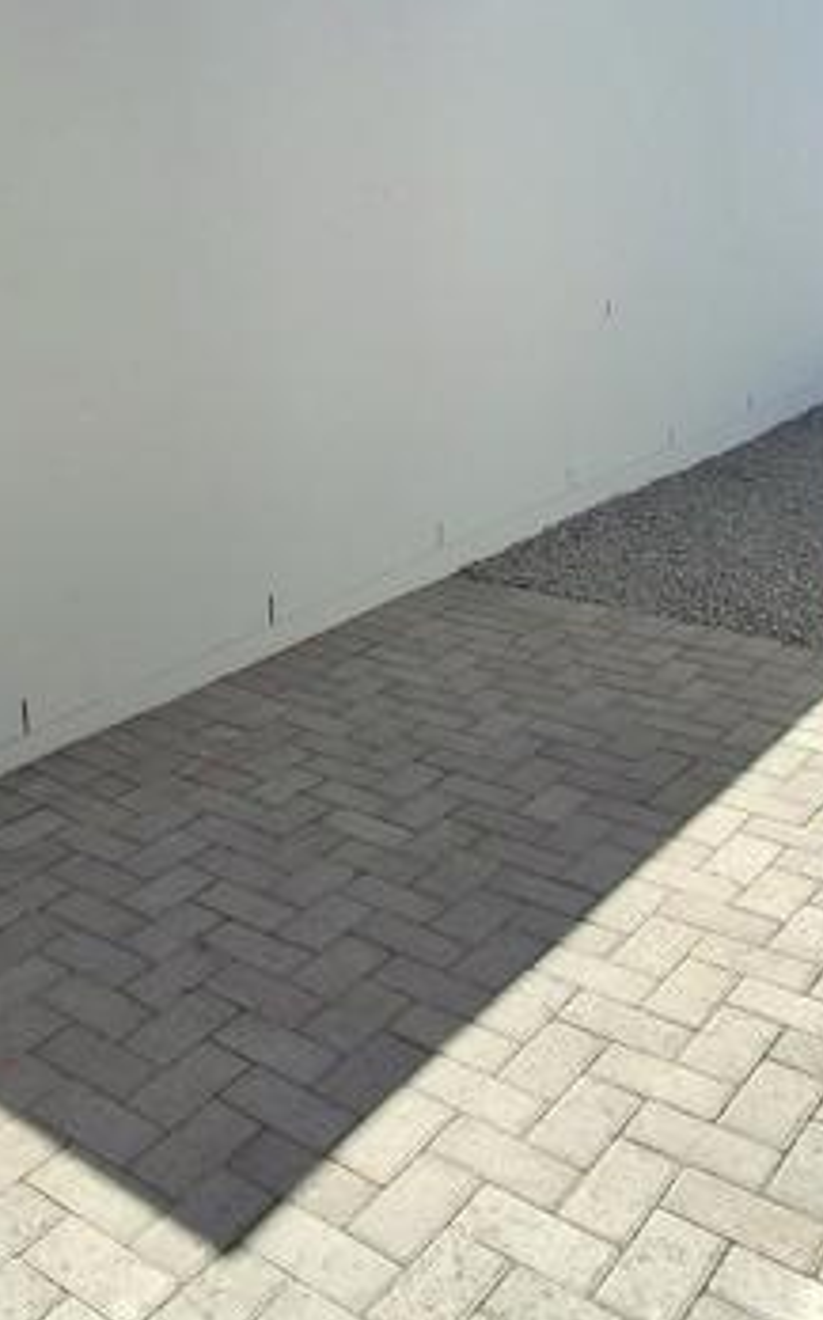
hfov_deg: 31.7
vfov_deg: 49.0
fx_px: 1402
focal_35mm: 39
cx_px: 140
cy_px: 376
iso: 40
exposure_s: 1/2500
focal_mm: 1.64
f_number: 2.2
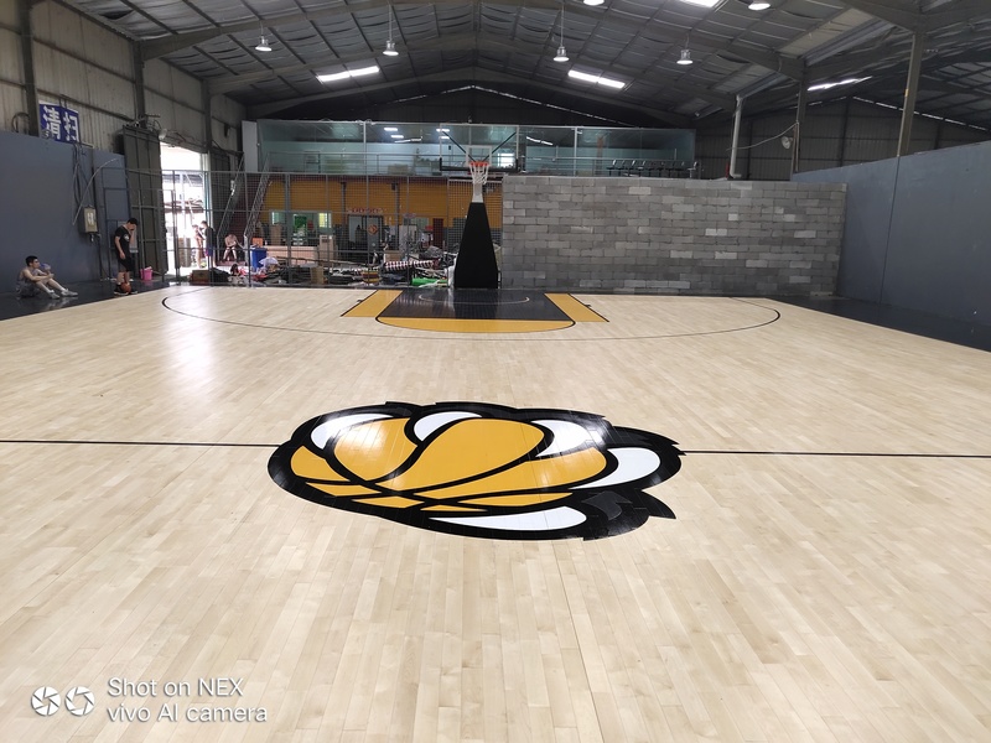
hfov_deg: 60.0
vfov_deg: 46.8
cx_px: 496
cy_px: 372
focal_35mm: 30
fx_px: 859
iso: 133
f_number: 1.8
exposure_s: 1/100
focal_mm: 4.35
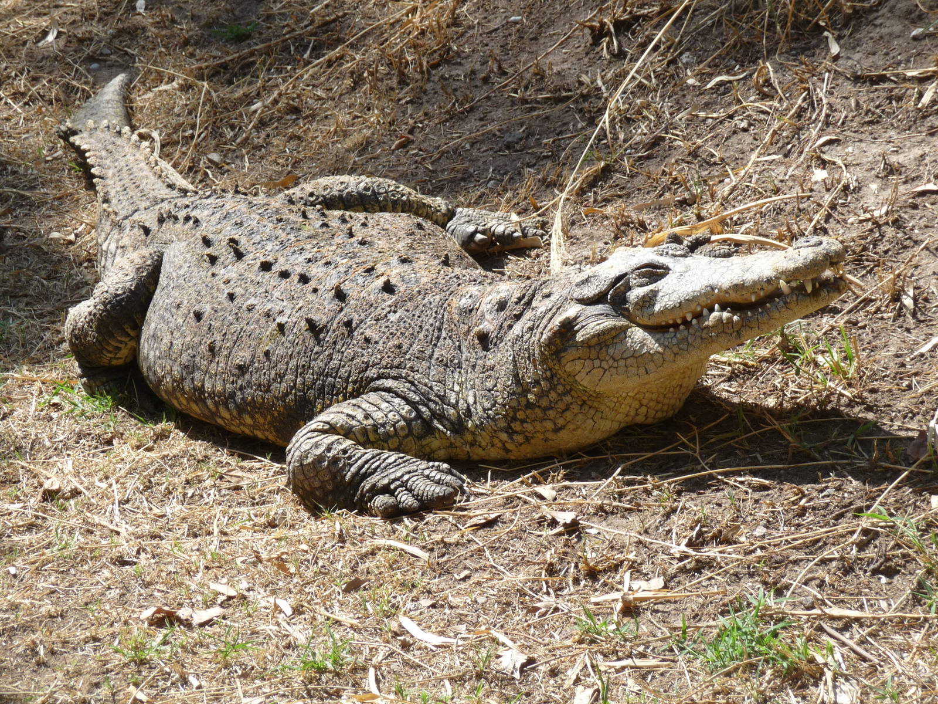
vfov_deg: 10.5
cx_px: 469
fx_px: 3821
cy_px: 352
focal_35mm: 141
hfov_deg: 14.0
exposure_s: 1/250
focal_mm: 24.1
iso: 100
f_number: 4.8
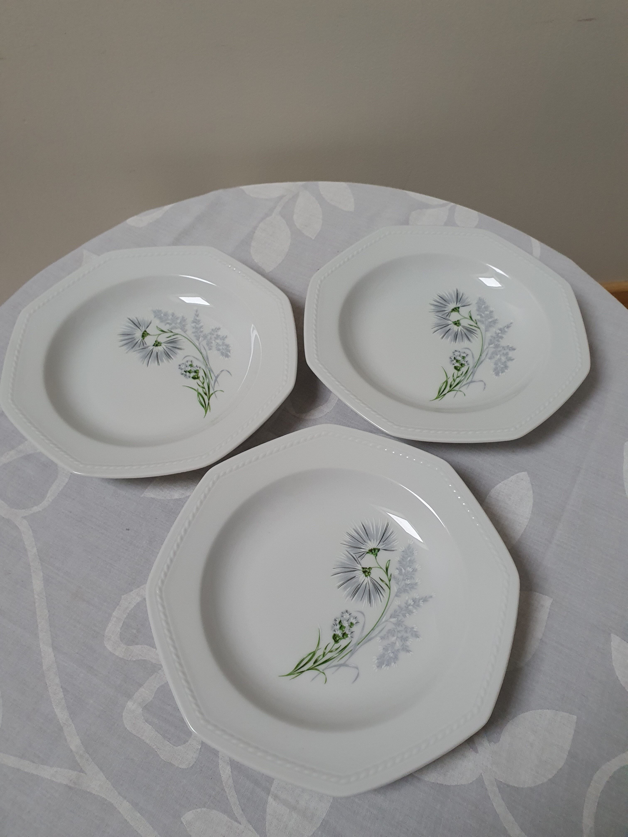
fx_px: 629
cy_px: 418
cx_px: 314
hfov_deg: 53.1
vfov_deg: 67.3
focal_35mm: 26
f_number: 2.4
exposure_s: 1/100
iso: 250
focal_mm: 4.32
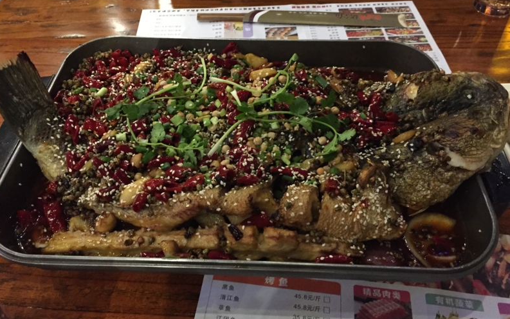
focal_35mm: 31
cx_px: 253
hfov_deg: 61.2
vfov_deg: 40.6
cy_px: 153
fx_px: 431
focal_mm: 4.15
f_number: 2.2
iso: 400
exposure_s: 1/15
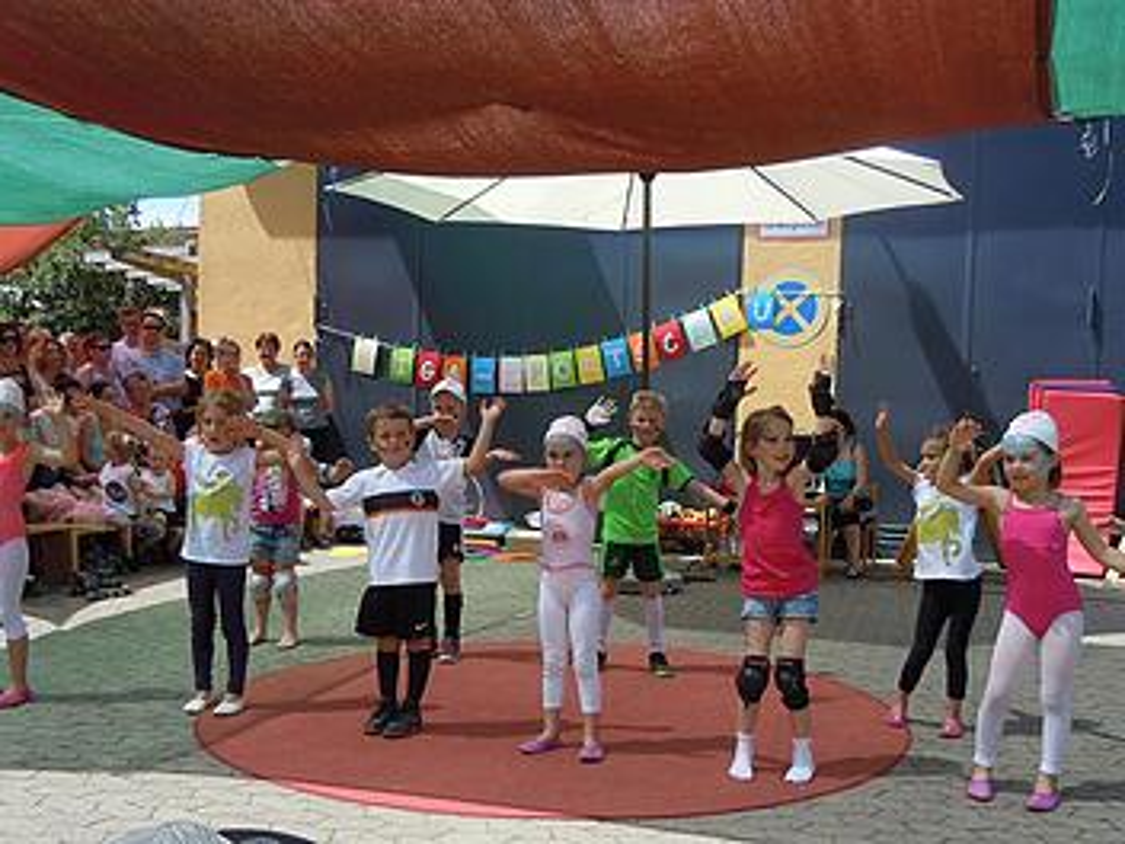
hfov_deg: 60.0
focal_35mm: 30
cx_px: 562
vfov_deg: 46.8
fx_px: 975
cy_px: 422
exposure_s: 1/500
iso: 100
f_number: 3.5
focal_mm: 5.4
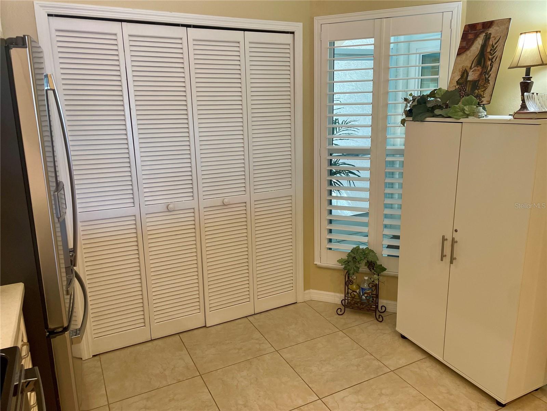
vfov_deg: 53.1
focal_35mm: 26
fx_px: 411
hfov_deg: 67.3
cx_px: 274
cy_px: 206
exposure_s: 1/60
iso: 100
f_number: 1.6
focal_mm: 4.2
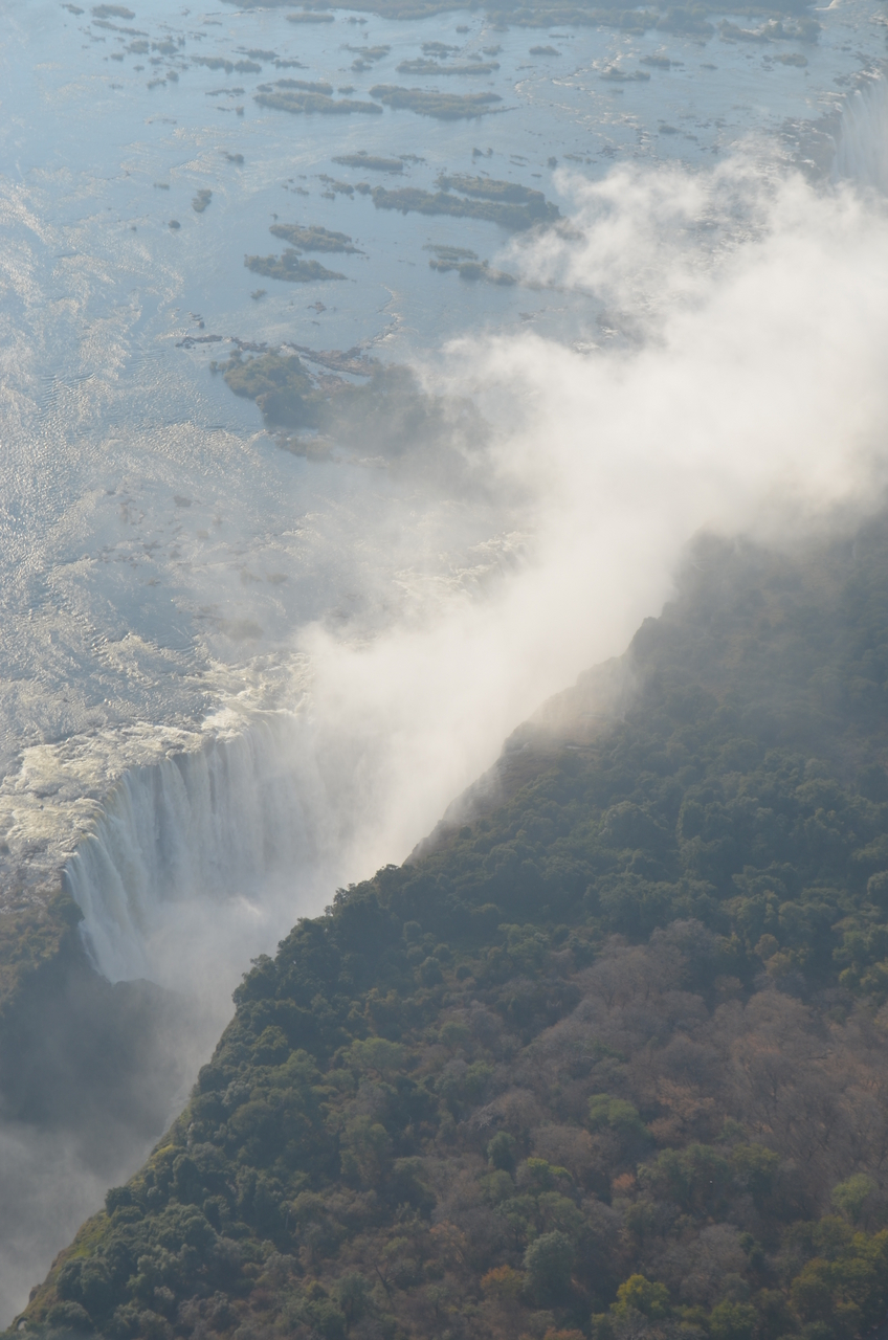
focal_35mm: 82
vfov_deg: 24.7
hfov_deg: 16.5
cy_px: 670
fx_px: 3066
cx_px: 444
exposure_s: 1/250
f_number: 8
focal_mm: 55
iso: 100
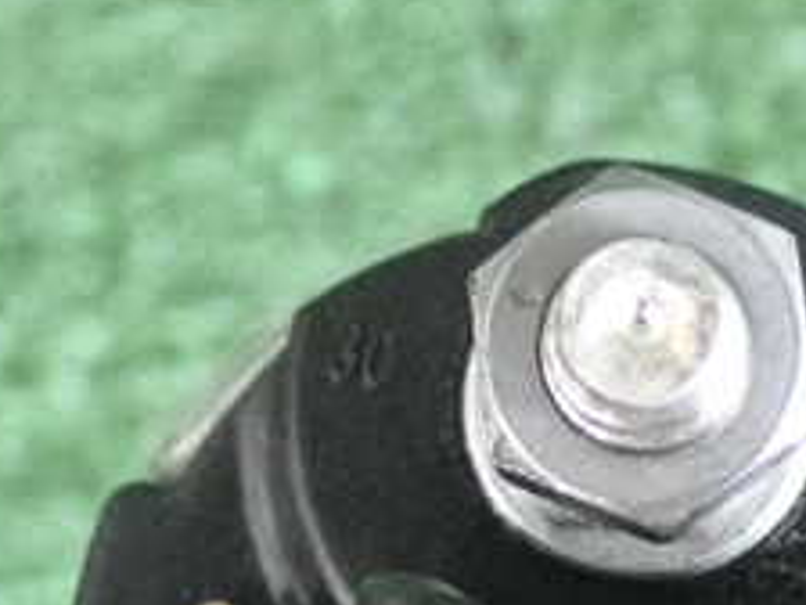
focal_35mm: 166
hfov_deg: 11.9
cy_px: 702
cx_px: 565
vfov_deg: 8.8
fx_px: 3865
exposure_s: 1/125
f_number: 3.6
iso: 4000
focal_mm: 11.09
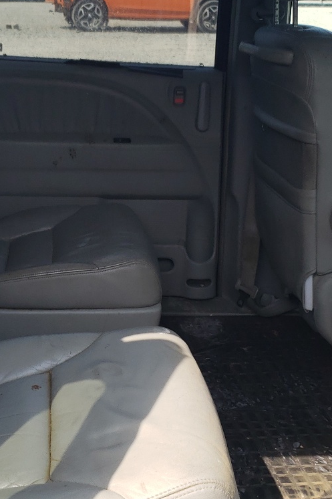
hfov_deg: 23.3
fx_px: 803
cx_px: 127
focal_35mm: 58
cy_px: 231
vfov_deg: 34.5
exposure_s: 1/769
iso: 50
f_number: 1.5
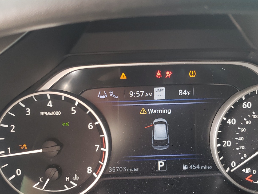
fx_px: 321
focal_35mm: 43
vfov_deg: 33.5
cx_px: 149
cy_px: 118
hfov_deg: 43.7
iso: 82
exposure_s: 1/50
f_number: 1.5
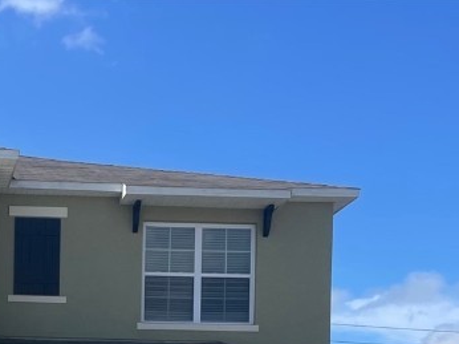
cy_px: 507
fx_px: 1020
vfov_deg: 17.3
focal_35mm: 77
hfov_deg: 24.1
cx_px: -17
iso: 32
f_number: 1.6
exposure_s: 1/4292
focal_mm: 4.2
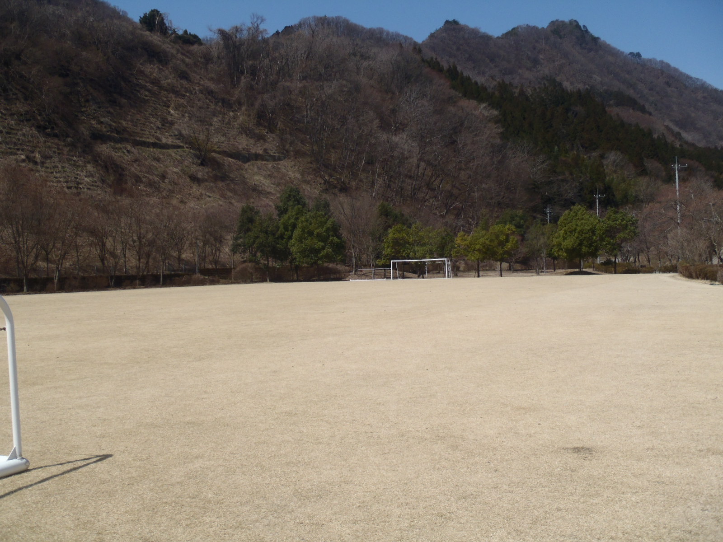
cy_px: 271
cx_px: 362
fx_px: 794
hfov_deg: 49.0
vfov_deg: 37.7
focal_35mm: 38
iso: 80
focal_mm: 6.83
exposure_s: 1/100
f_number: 13
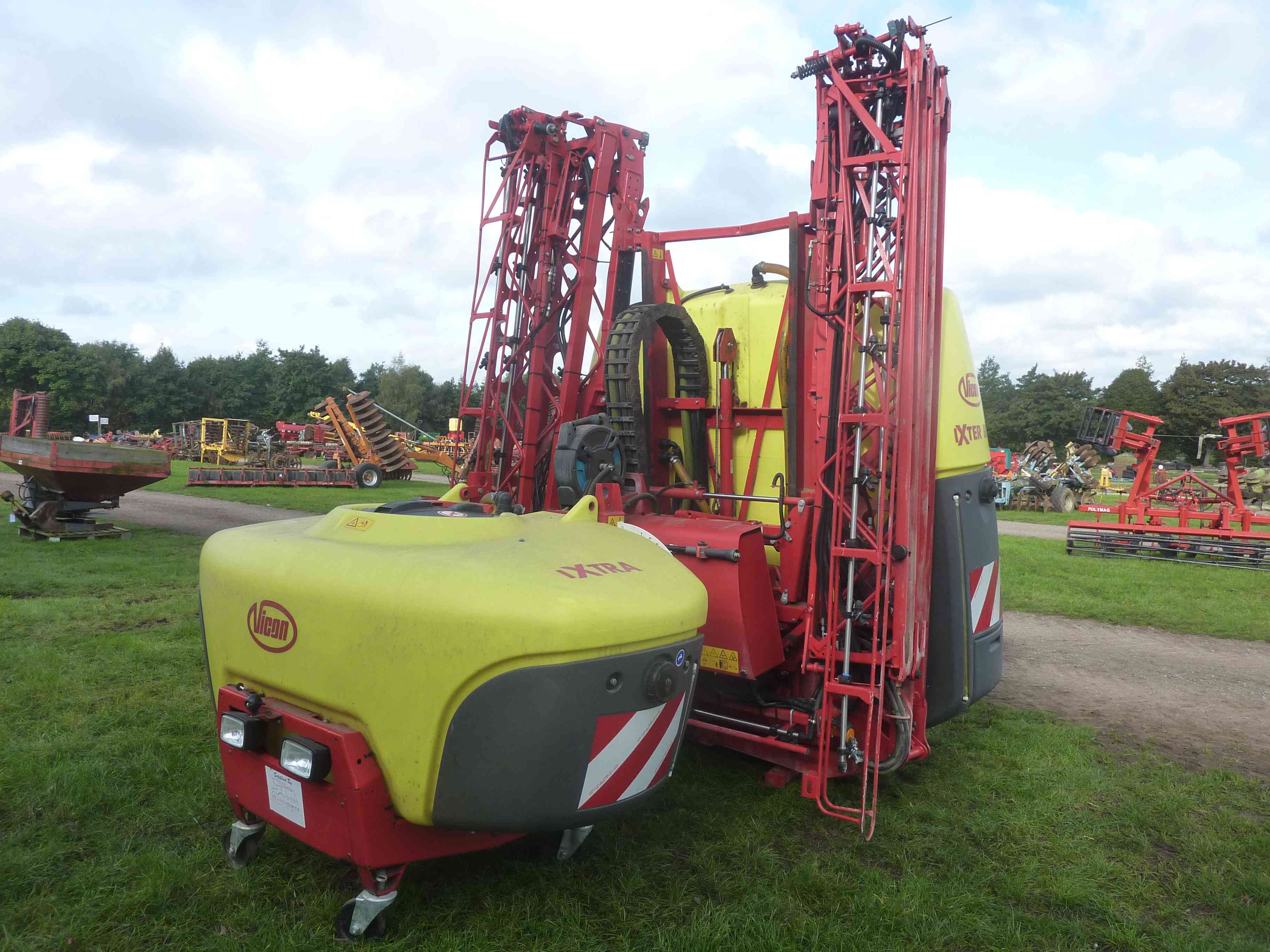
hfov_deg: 69.4
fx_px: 917
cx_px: 635
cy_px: 476
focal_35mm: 25
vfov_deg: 54.9
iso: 125
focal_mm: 4.1
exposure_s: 1/320
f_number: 4
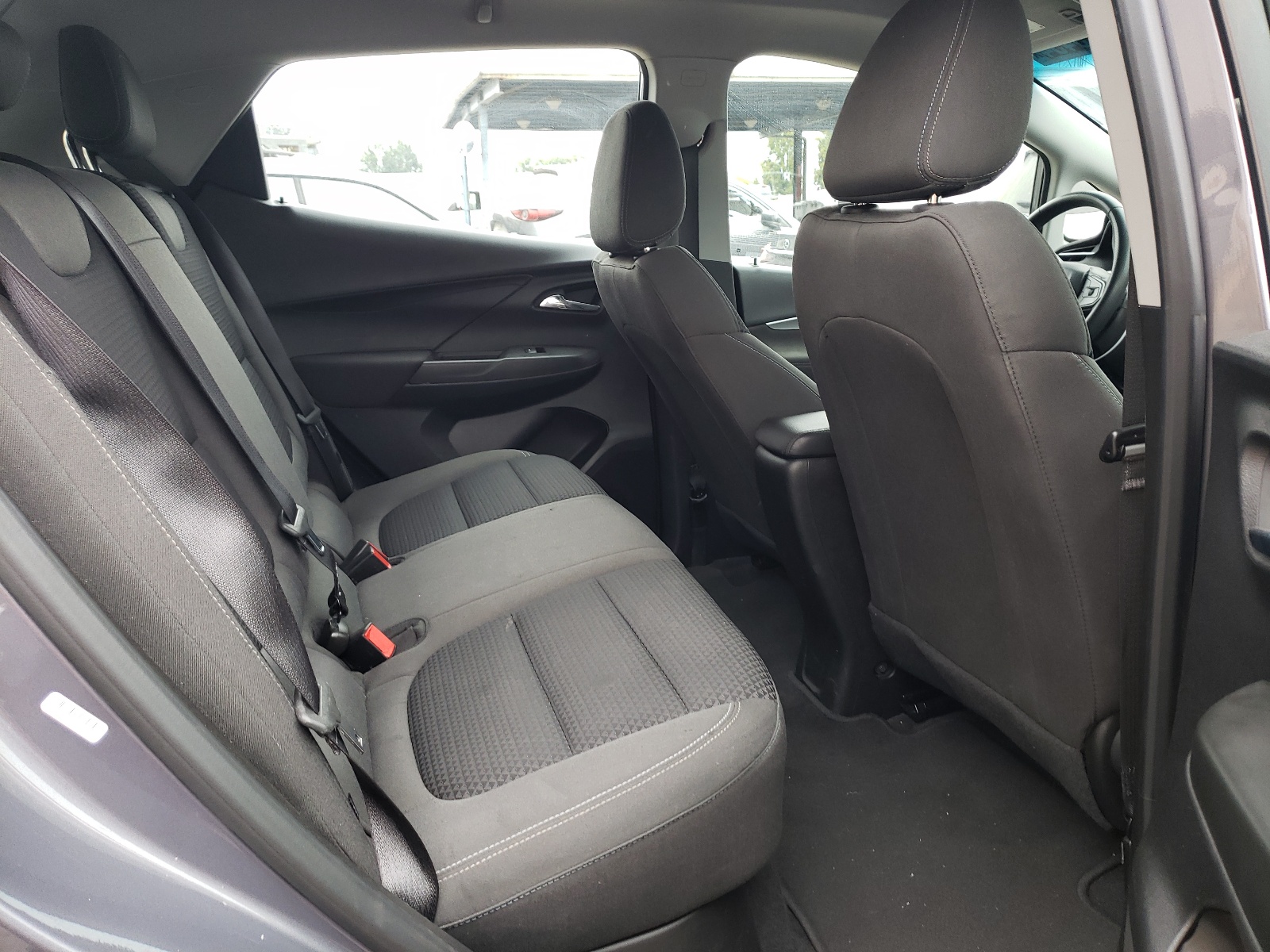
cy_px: 476
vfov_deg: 53.1
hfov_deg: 67.3
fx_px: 954
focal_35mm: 26
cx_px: 635
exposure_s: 1/120
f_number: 1.5
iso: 77
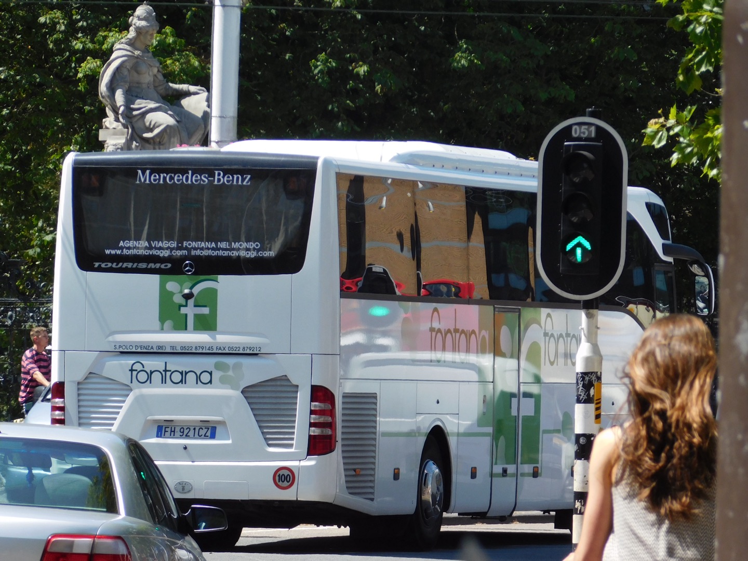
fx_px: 8514
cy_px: 280
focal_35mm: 394
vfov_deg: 3.8
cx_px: 374
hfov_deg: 5.0
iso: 125
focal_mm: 70
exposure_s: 1/320
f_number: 5.9
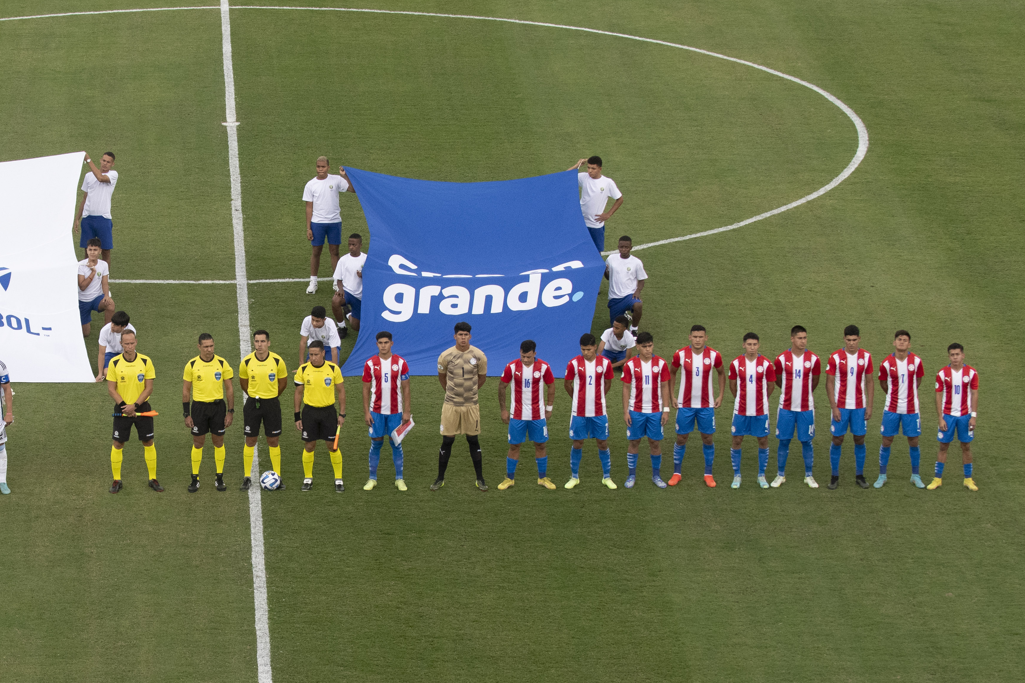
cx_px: 250
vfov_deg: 8.1
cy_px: 445
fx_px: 4811
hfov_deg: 12.1
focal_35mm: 169
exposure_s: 1/4000
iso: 1600
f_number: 4
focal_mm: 70
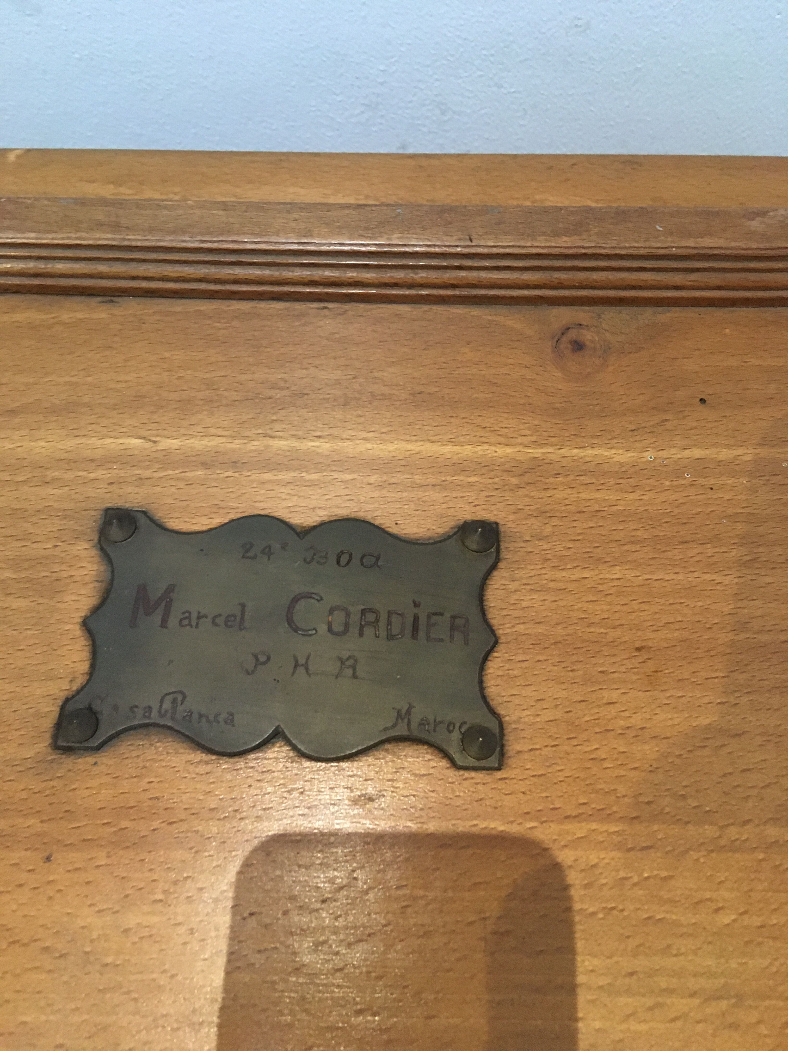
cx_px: 394
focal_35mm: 29
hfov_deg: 48.2
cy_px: 526
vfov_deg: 61.7
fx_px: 880
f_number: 2.2
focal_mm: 4.15
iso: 250
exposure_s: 1/17
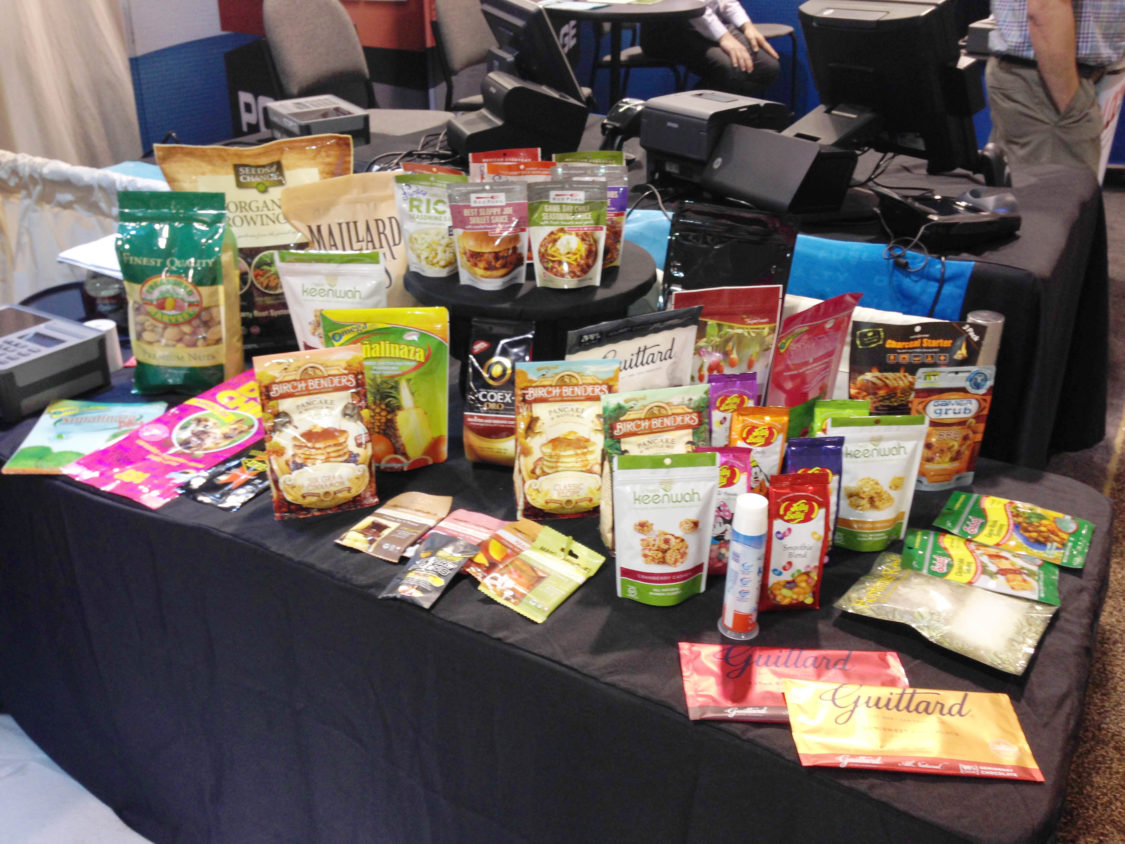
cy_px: 422
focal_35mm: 33
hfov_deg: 55.4
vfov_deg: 42.9
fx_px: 1072
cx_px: 562
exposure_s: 1/20
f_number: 2.4
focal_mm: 4.12
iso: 50
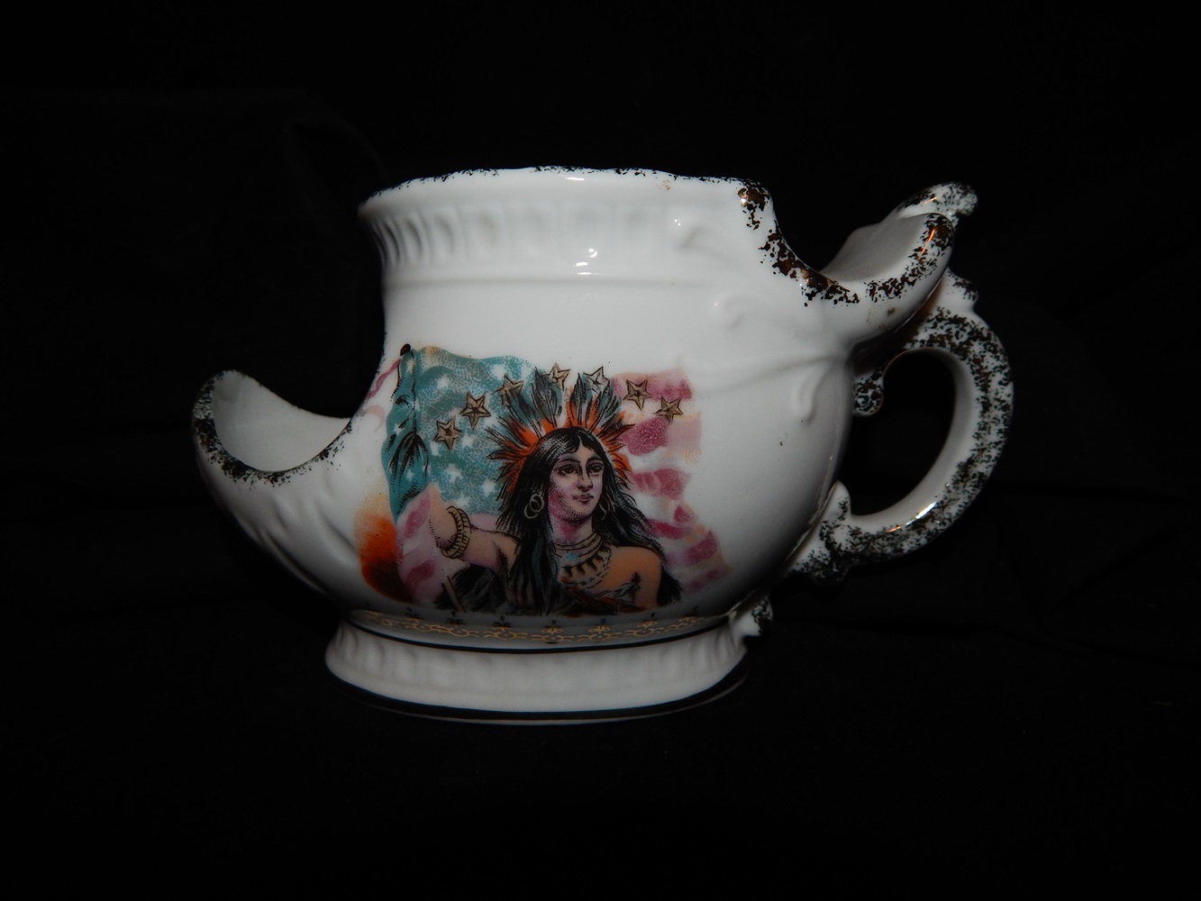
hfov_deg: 73.9
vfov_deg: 58.9
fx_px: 798
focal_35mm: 23
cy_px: 450
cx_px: 600
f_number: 6
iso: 200
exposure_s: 1/30
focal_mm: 4
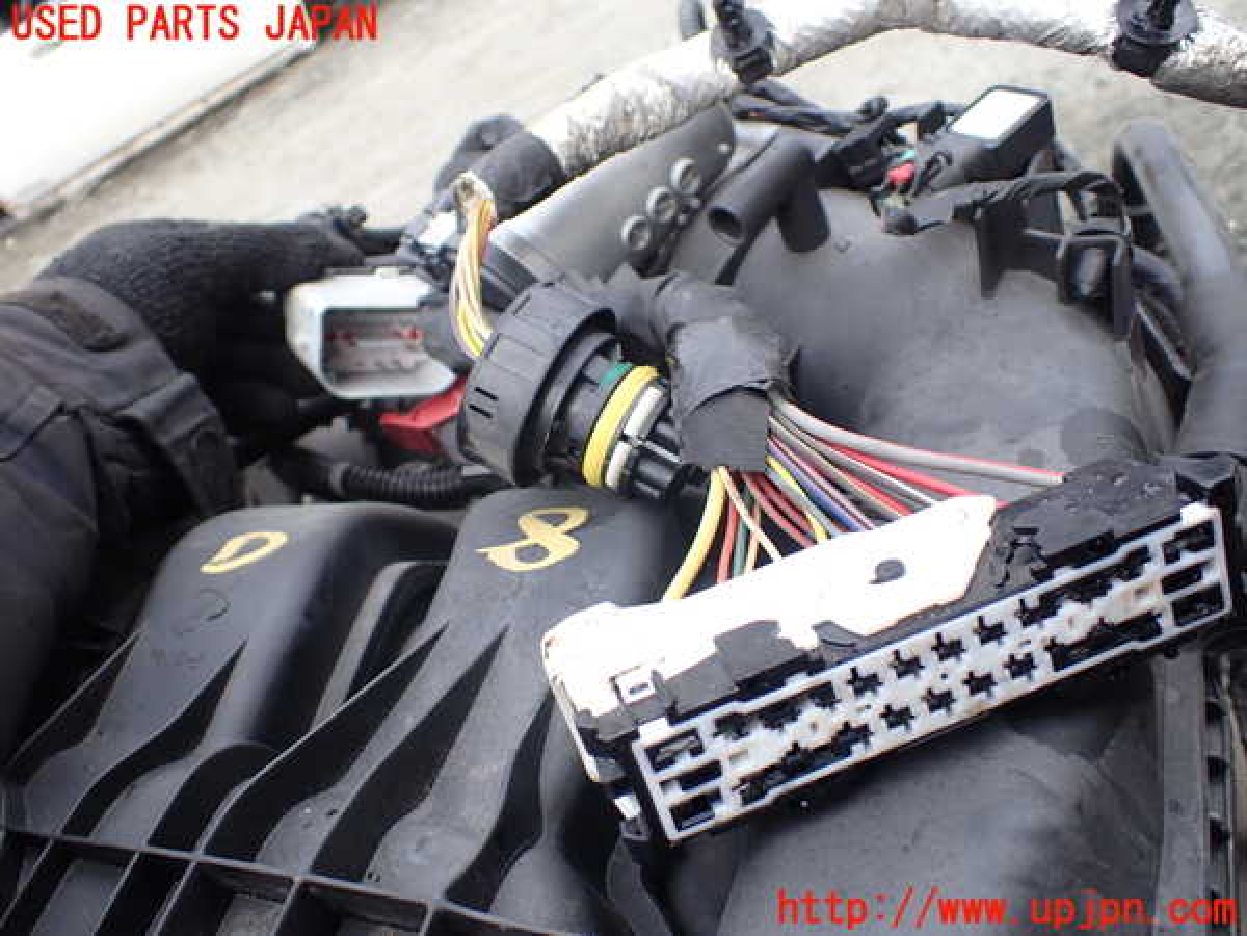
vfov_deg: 46.8
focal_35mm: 30
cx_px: 624
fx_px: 1081
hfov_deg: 60.0
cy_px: 468
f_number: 2.3
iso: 100
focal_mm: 5.4
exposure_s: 1/160
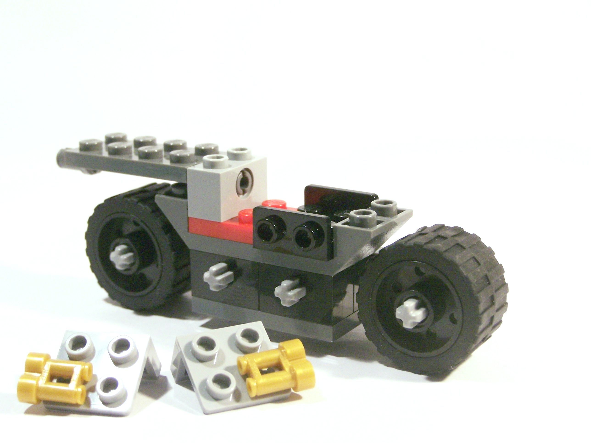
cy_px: 222
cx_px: 296
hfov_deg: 29.0
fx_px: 1144
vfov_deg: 21.9
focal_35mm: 67
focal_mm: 11.1
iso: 400
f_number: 3.6
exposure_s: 1/45
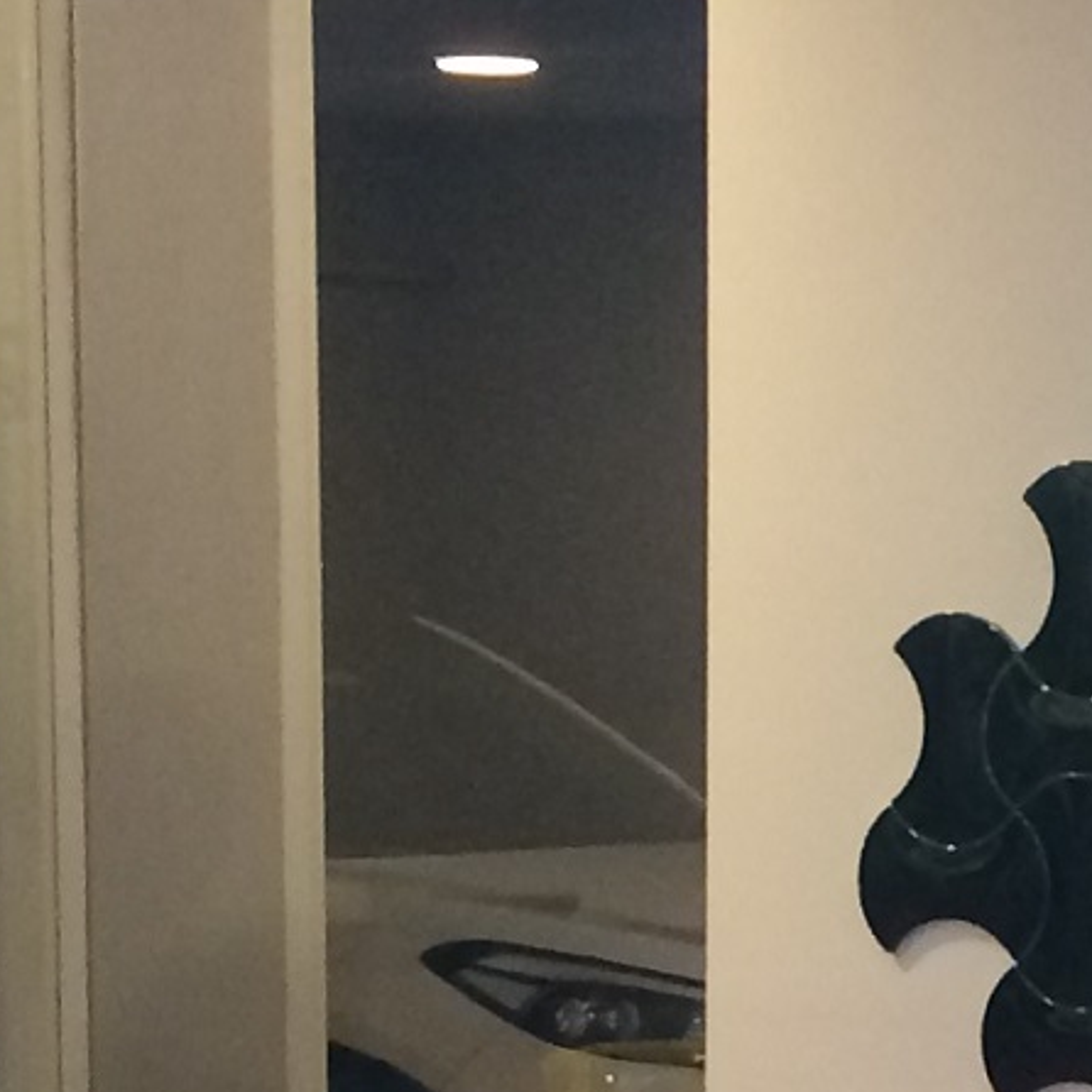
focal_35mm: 157
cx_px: 1626
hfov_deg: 10.7
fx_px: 5603
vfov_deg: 10.9
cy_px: 1285
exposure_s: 1/33
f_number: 2.2
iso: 200
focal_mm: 4.15
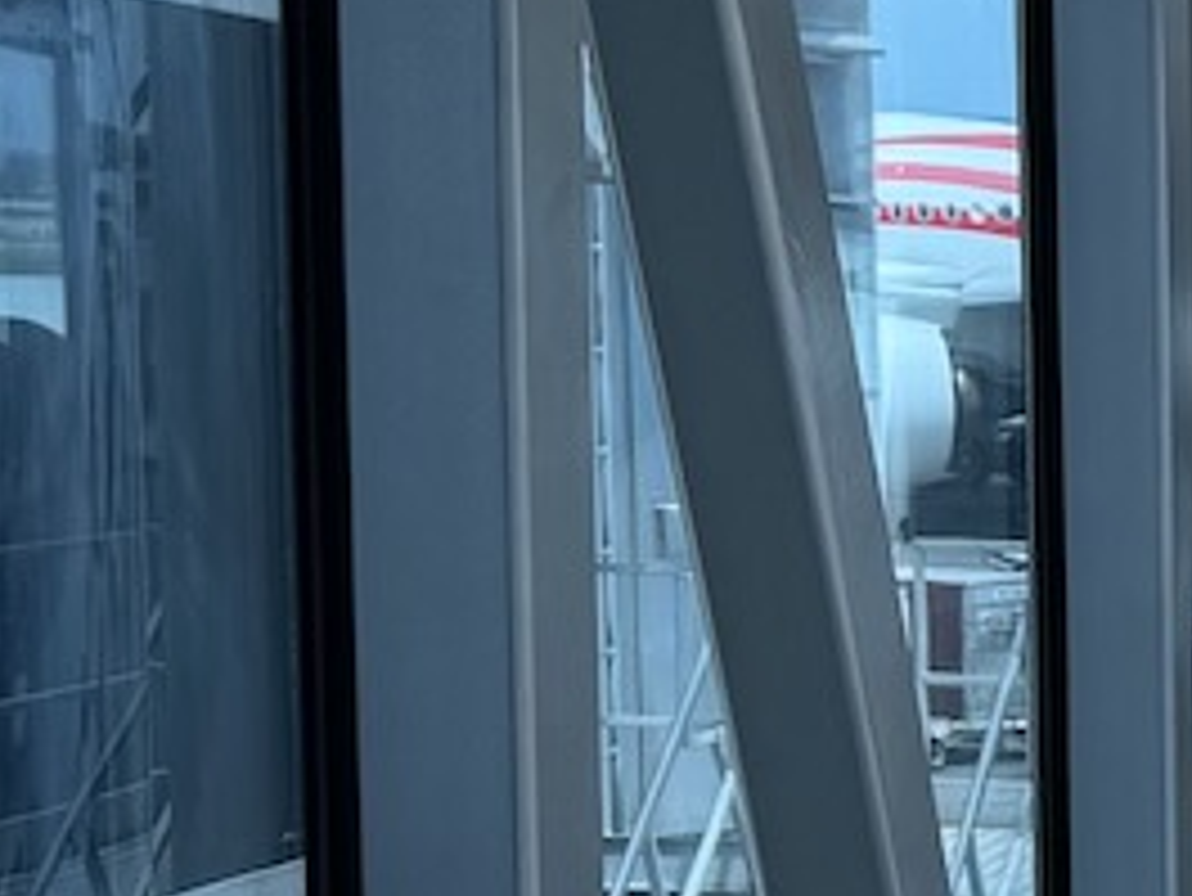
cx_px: 2213
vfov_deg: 10.8
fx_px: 4685
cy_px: 916
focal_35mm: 136
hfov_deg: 13.0
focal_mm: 6.76
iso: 80
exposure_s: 1/723
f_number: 1.78
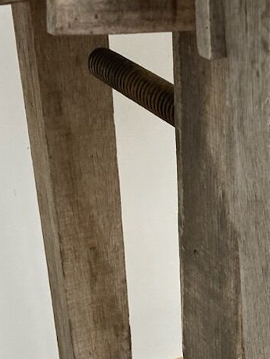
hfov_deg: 18.9
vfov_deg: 24.2
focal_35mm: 78
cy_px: 330
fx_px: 810
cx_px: 172
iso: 320
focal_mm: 3.99
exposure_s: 1/60
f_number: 1.8
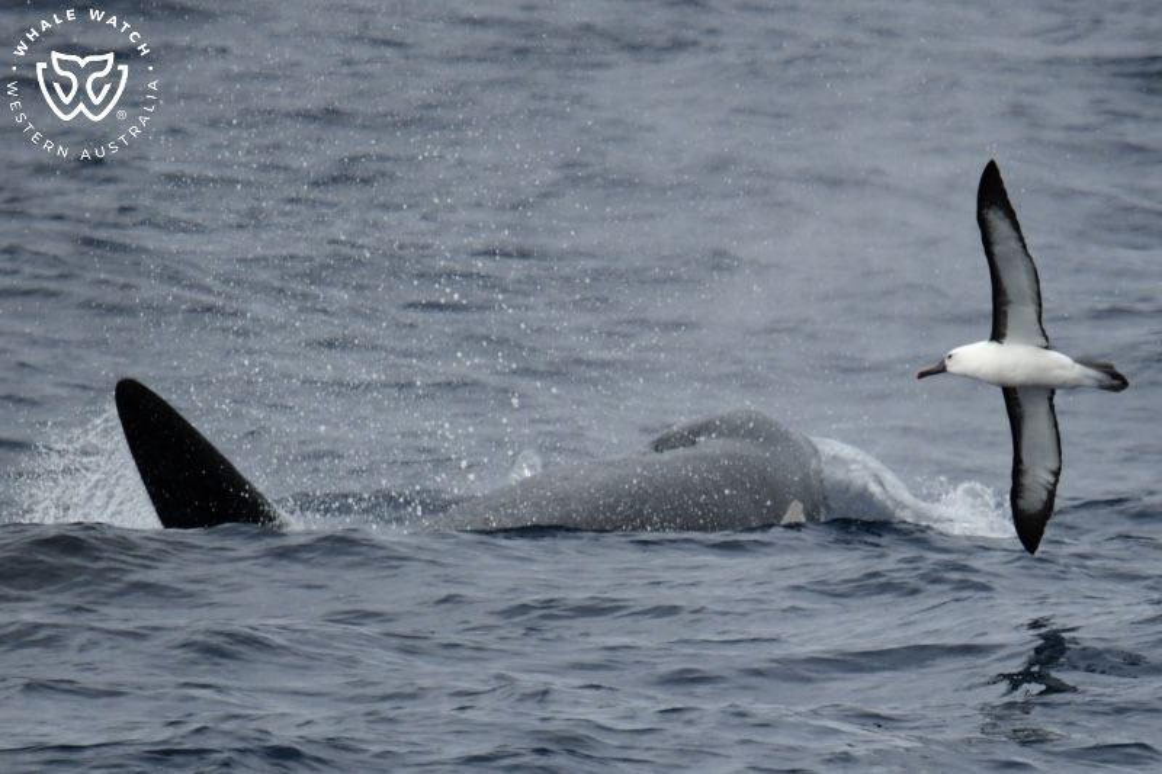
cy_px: 387
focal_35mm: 600
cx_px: 581
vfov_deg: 2.3
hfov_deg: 3.4
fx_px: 19361
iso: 1250
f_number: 6.3
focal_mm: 600
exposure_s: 1/8000
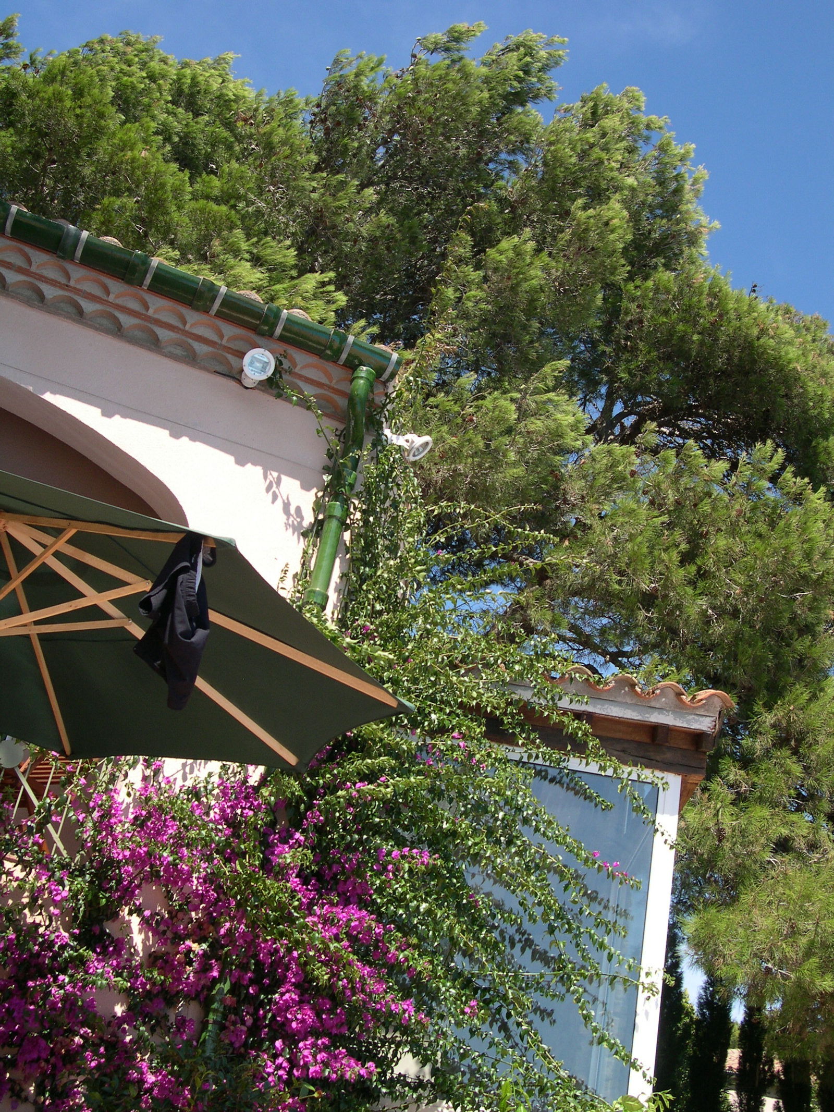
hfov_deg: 37.7
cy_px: 556
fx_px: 1221
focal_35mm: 38
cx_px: 417
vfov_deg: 49.0
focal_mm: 8
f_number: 7.6
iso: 100
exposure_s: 1/121
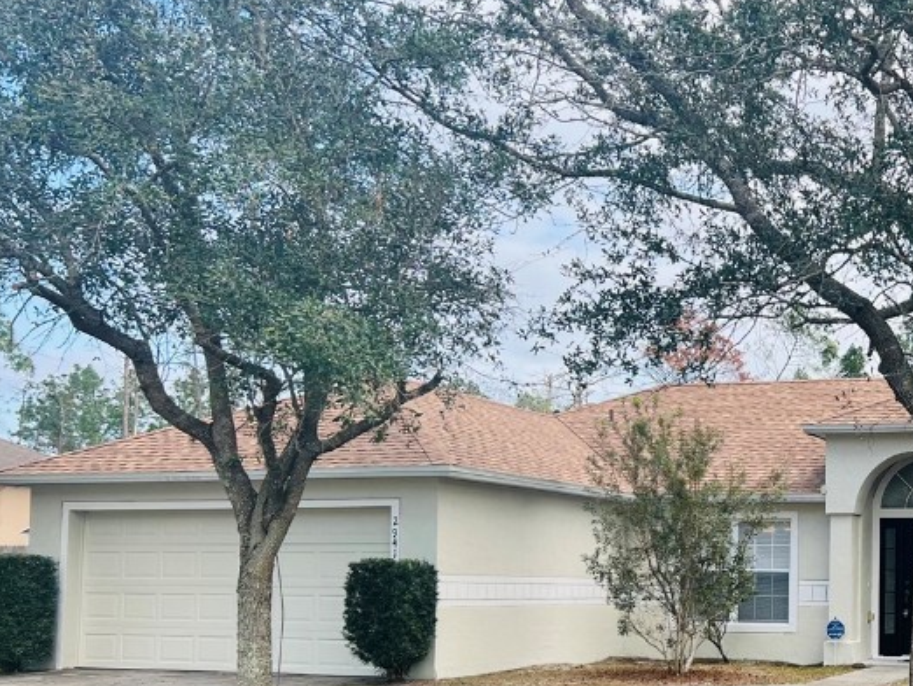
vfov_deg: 28.2
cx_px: 852
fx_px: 1346
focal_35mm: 51
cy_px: 509
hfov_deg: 34.9
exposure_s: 1/1029
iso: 50
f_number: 1.5
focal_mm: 5.7
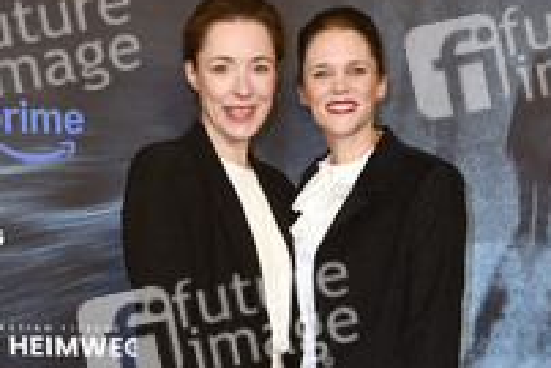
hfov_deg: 23.4
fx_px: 1332
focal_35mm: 87
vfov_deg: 15.1
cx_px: 297
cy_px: 463
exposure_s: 1/250
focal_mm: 44
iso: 1600
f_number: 6.3
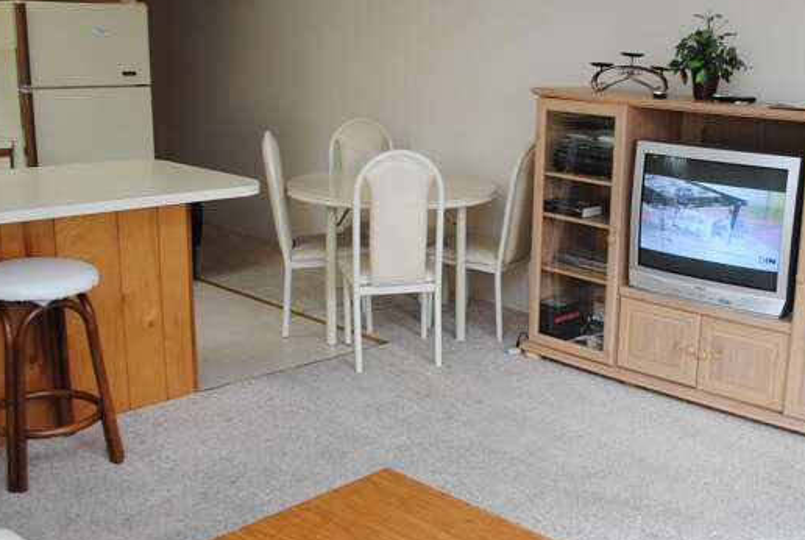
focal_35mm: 40
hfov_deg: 47.7
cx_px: 527
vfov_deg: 33.5
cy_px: 275
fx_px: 896
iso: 220
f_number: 3.5
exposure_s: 1/30
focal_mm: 18
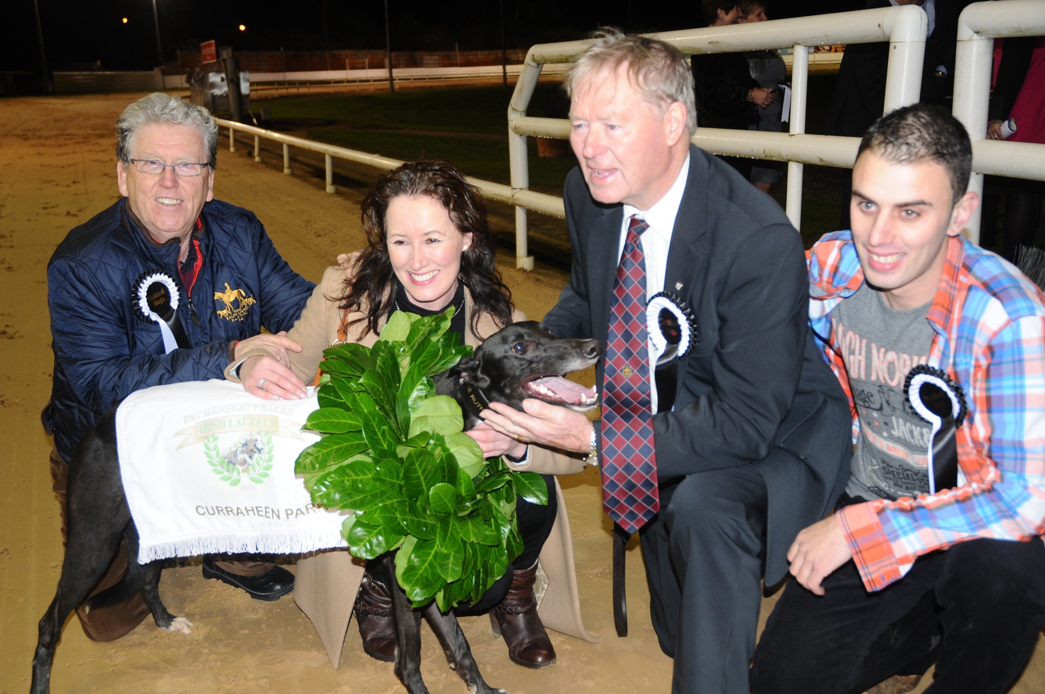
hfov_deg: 51.3
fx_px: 1087
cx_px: 522
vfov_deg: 35.4
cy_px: 347
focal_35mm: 38
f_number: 4.5
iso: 500
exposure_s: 1/60
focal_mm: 25
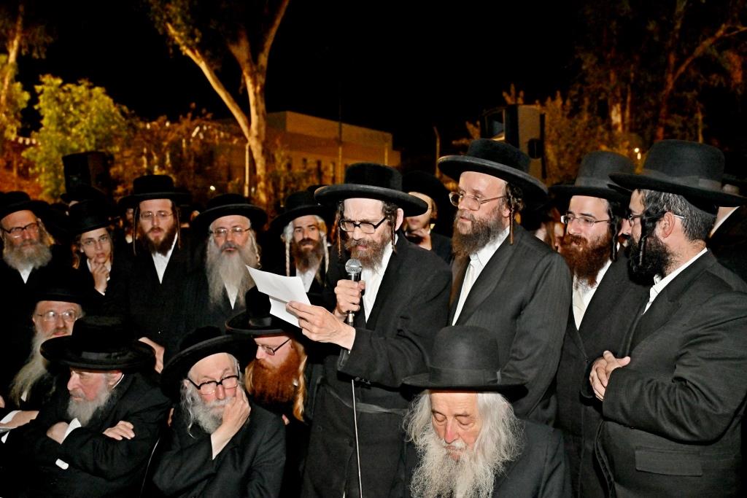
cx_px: 374
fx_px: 685
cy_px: 249
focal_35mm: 33
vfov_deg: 40.0
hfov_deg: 57.2
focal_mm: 33
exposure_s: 1/125
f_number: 4
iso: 2000
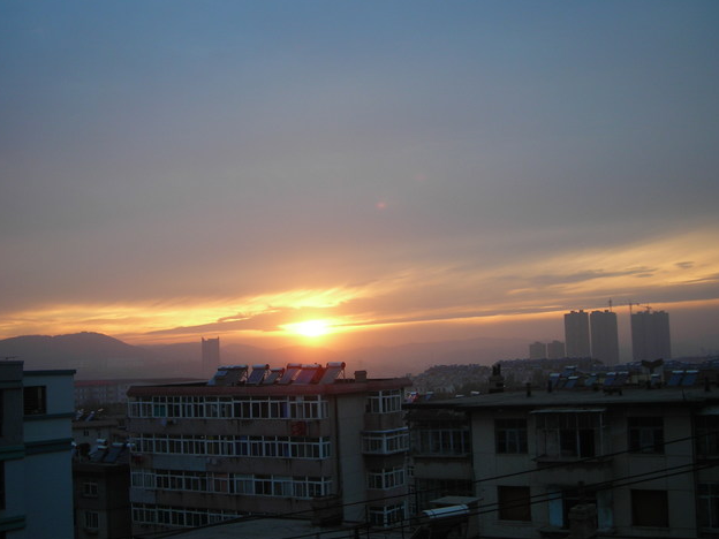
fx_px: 955
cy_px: 259
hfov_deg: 41.2
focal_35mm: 46
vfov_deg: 31.5
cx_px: 372
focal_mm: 6.8
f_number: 3.3
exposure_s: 1/42.2
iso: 50
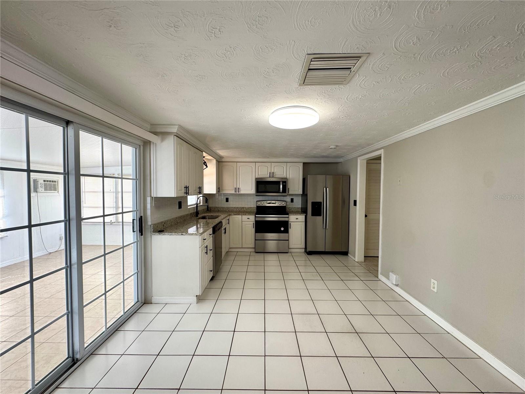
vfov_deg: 85.7
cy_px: 197
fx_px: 212
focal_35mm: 14
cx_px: 262
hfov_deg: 102.1
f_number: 2.2
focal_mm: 2.22
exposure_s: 1/120
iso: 125
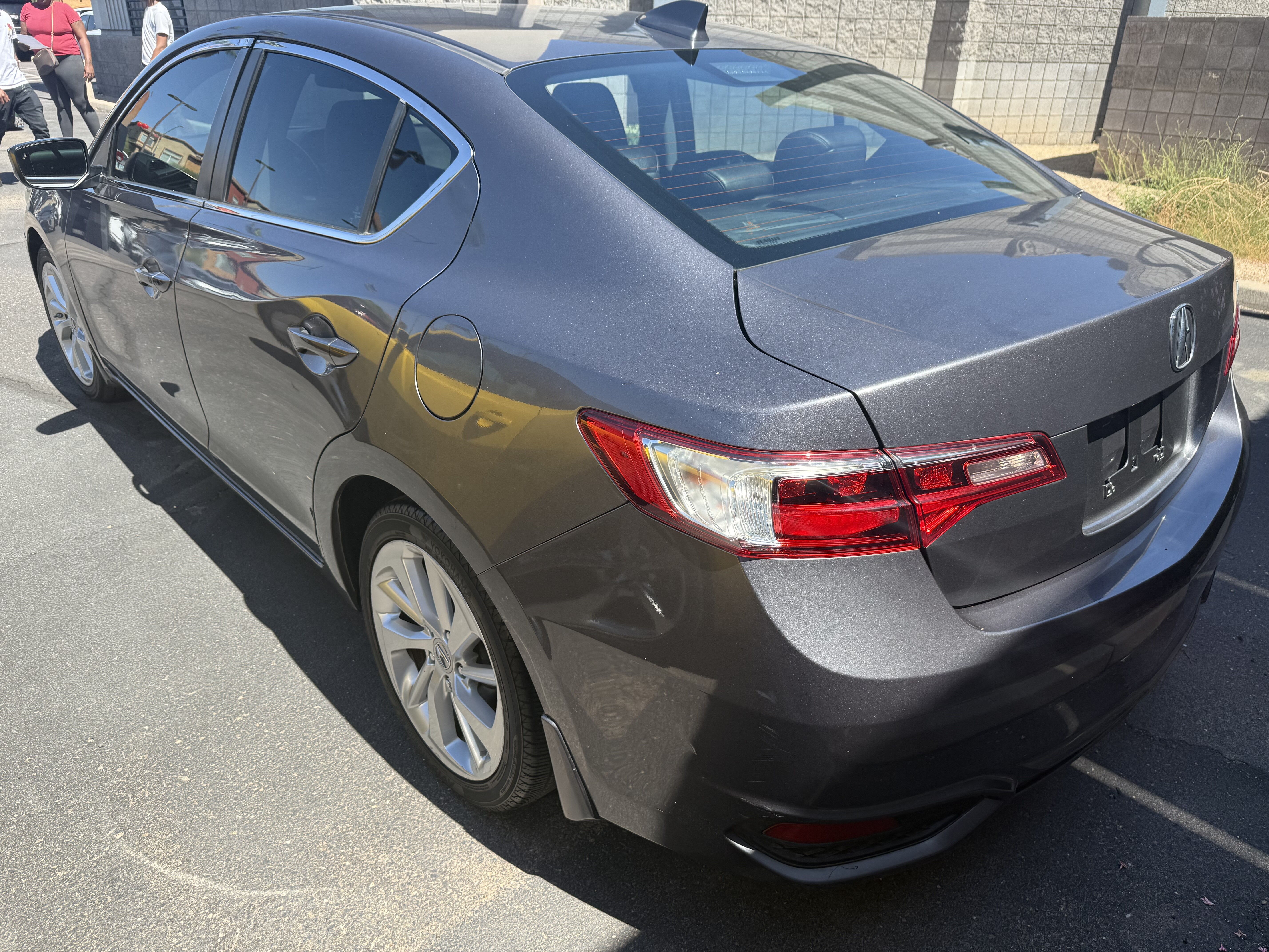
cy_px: 476
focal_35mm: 24
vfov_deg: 56.8
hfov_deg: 71.6
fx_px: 880
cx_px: 634
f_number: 1.78
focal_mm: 6.76
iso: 80
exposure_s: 1/1437
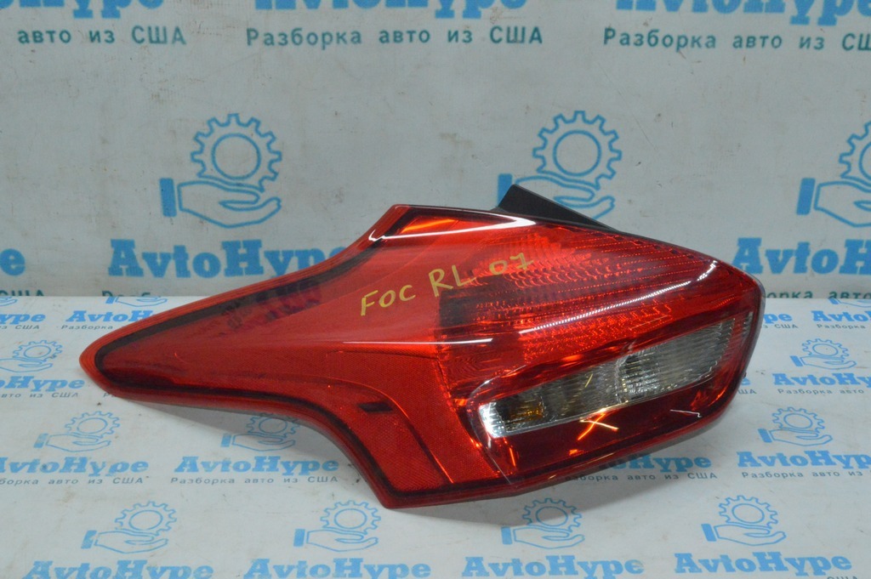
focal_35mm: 45
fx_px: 1088
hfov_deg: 43.6
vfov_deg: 29.8
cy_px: 290
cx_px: 436
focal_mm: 30
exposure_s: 1/50
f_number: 29
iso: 6400
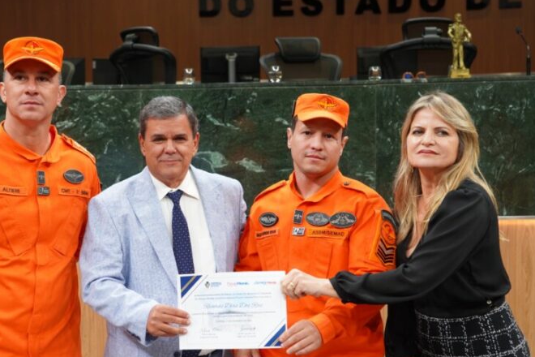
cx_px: 203
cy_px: 227
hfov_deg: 33.2
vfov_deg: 22.6
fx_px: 892
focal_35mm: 60
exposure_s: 1/250
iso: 1600
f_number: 5
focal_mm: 44
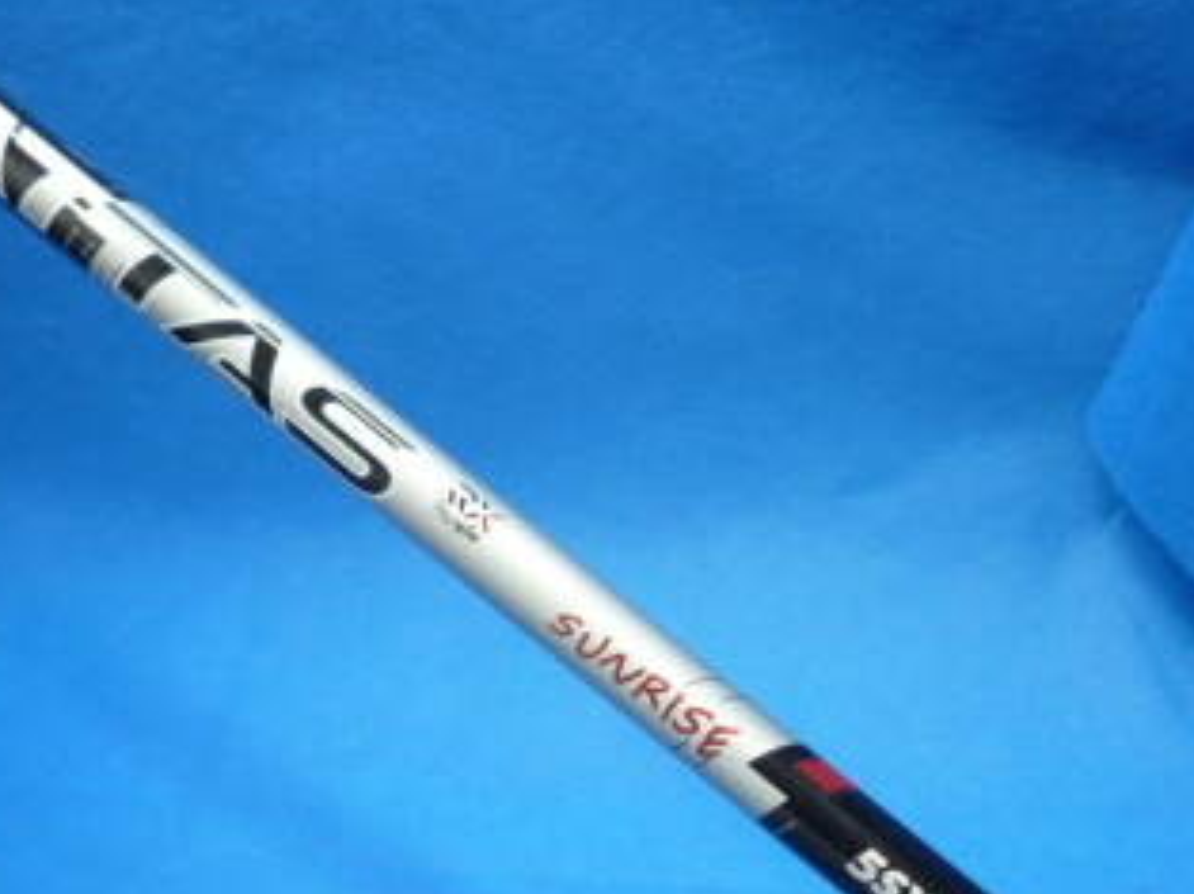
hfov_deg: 37.5
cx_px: 677
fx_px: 1758
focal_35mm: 51
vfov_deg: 27.6
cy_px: 776
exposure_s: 1/30
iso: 250
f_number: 2.8
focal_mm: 4.5
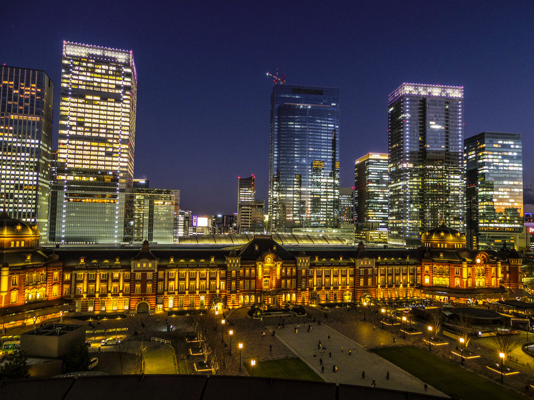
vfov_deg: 58.9
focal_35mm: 23
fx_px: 355
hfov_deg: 73.9
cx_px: 267
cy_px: 200
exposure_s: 1/4
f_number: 2.8
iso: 200
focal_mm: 5
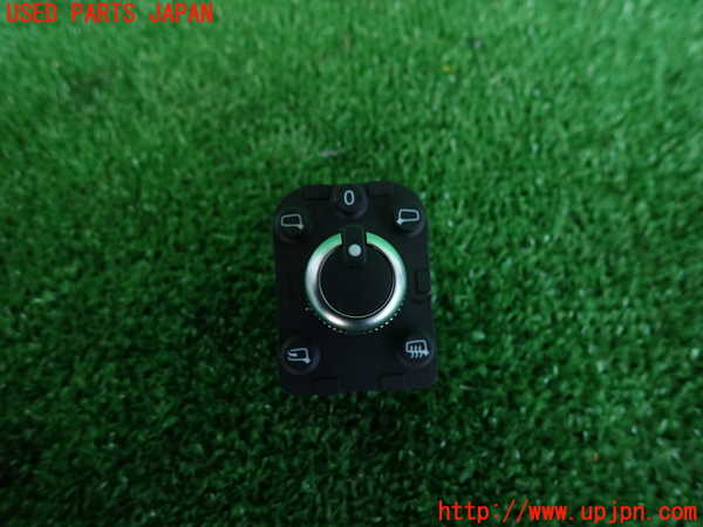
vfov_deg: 54.9
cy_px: 264
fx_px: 508
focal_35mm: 25
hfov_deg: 69.4
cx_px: 352
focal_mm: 4.5
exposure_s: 1/30
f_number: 2
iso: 250
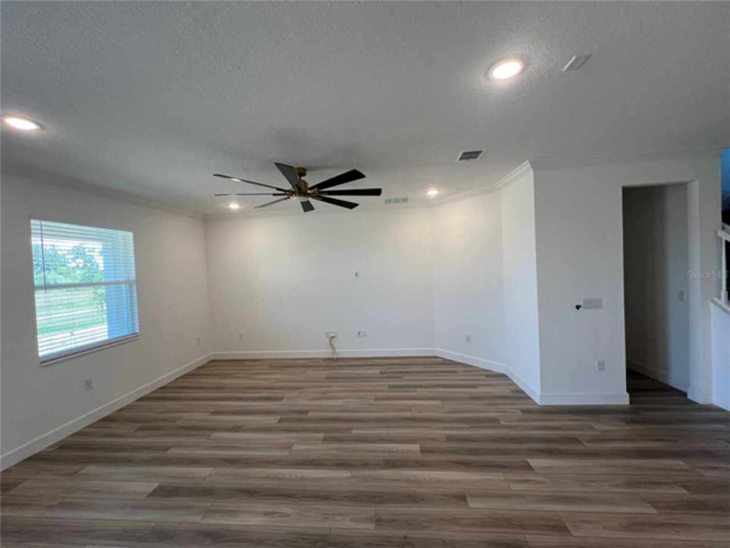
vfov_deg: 89.9
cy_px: 274
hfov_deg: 106.2
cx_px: 365
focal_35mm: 13
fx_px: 274
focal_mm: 1.57
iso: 100
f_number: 1.8
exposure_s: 1/120
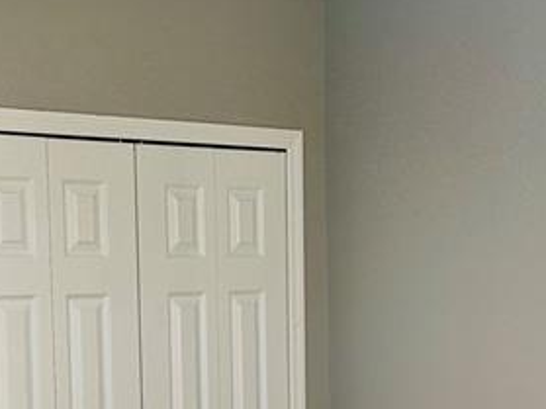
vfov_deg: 16.4
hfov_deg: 22.2
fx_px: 1387
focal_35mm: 88
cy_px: 425
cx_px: 174
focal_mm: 6.86
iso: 125
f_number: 1.78
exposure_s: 1/60
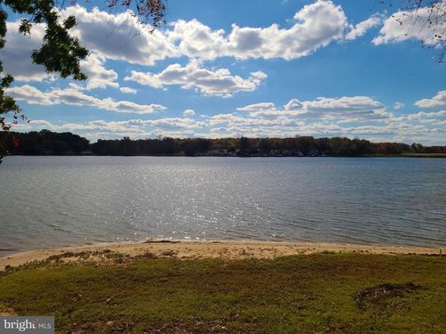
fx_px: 335
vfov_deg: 53.1
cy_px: 167
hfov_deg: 67.3
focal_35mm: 26
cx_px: 223
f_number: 1.8
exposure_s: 1/6744
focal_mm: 5.4
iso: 40
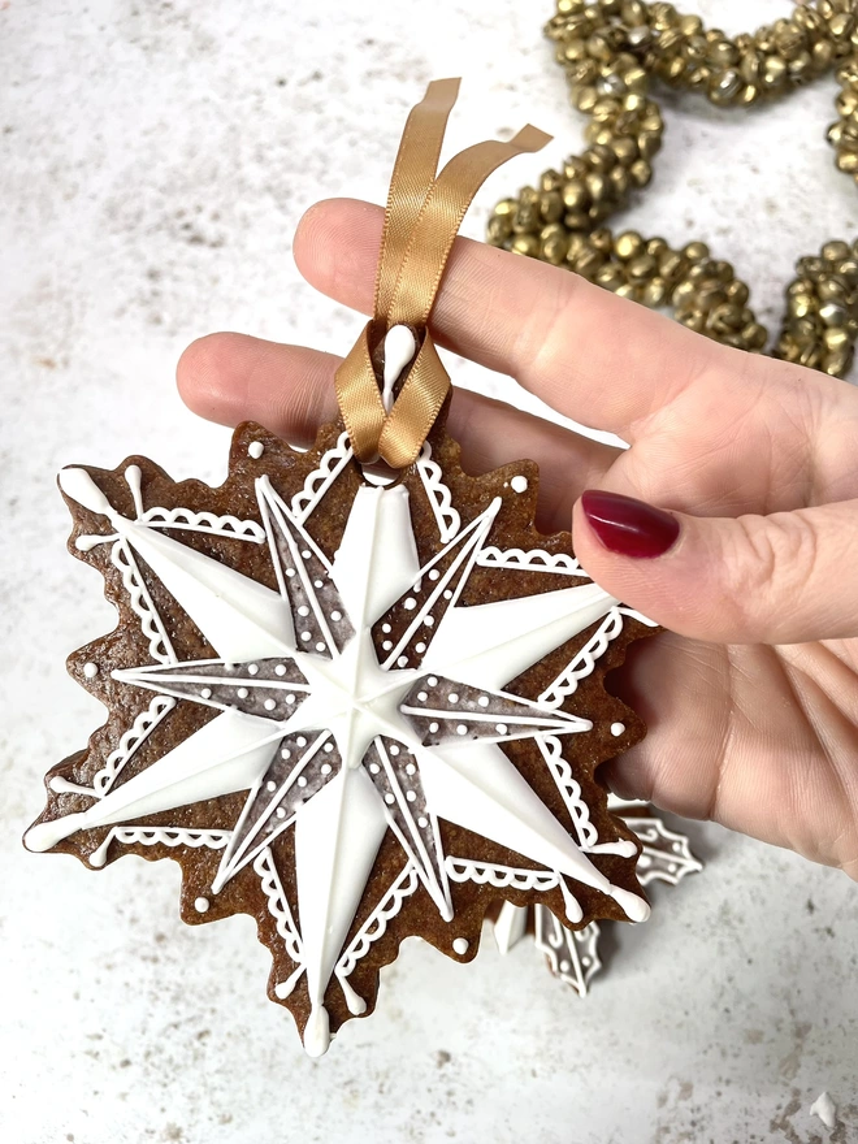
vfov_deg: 67.3
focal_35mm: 26
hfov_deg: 53.1
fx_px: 859
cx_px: 429
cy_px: 572
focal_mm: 4.2
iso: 50
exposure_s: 1/121
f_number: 1.6
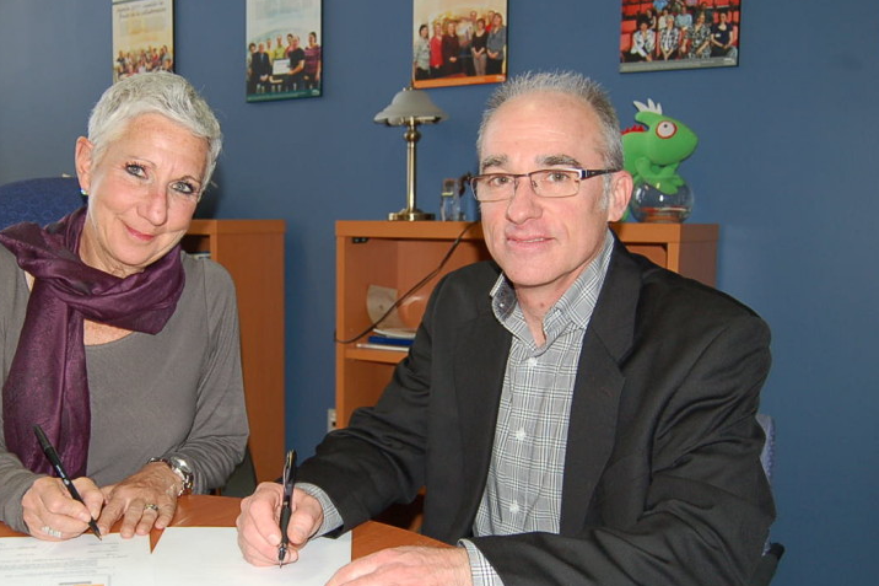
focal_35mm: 41
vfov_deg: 32.8
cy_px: 313
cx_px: 319
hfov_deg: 47.2
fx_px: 994
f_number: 3.5
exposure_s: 1/60
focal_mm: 19
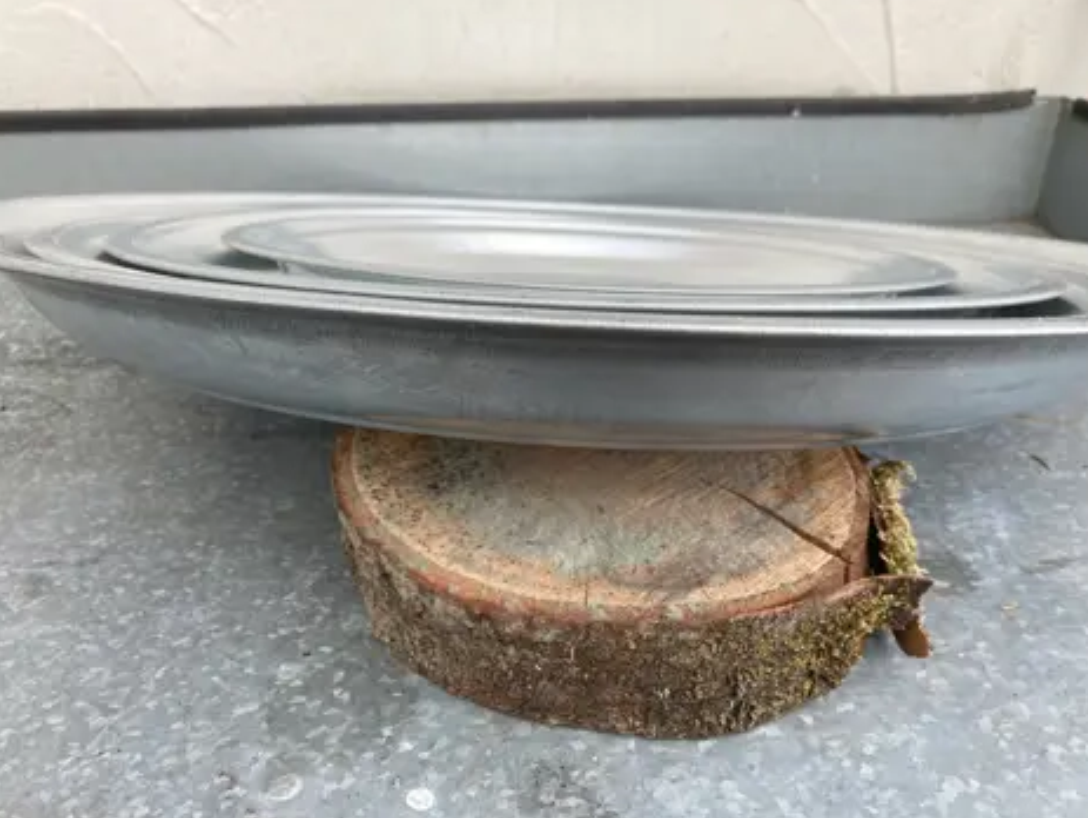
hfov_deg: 61.6
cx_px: 559
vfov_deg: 48.3
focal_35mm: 29
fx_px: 912
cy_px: 404
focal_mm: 3.99
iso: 20
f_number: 1.8
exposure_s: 1/136
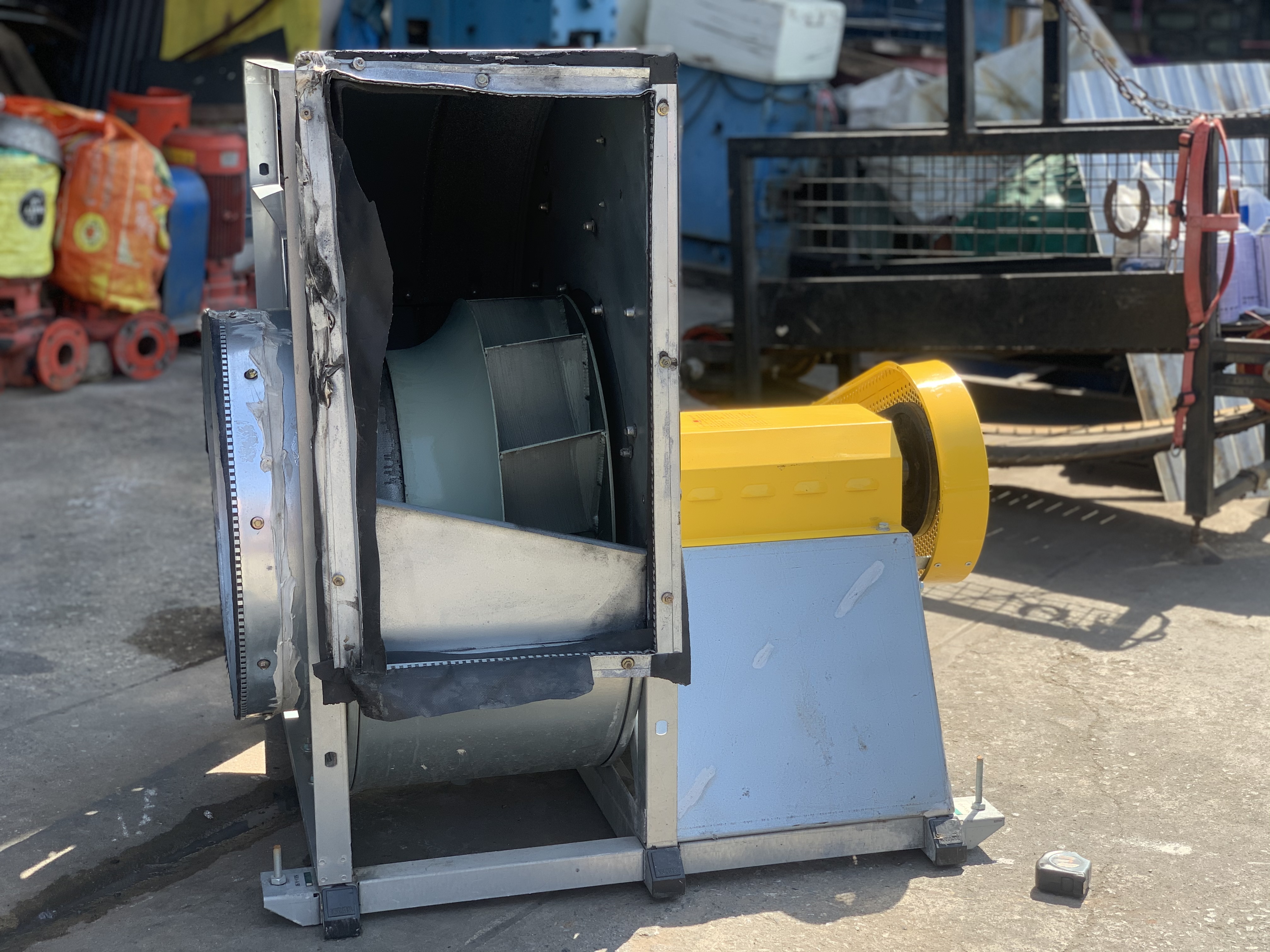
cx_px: 635
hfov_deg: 36.8
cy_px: 476
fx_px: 1908
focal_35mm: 52
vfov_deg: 28.0
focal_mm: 6
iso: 16
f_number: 2.4
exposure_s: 1/284
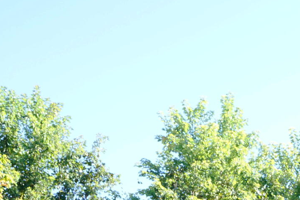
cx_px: 464
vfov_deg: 10.0
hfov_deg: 14.6
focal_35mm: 130
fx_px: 1083
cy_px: 364
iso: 100
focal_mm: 31
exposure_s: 1/60
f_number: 5.6
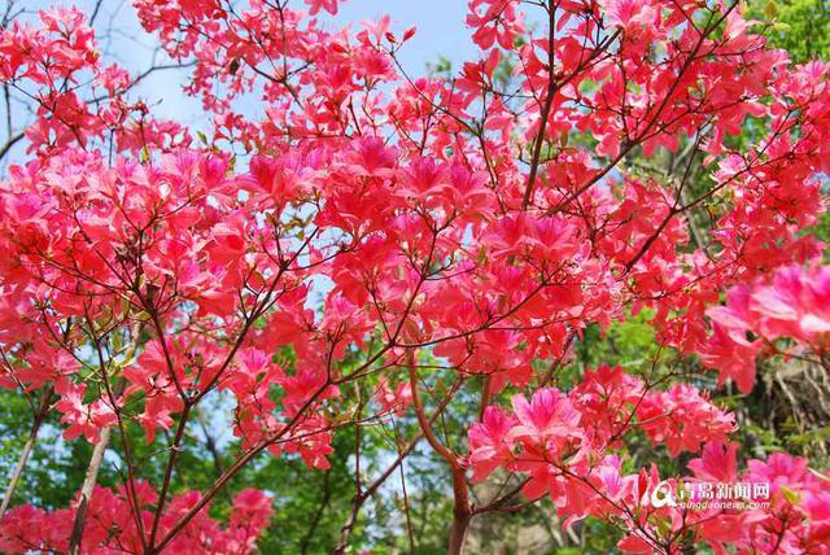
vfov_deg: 34.3
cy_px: 278
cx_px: 415
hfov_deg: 49.5
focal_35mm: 39
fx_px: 900
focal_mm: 26
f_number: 6.3
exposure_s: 1/160
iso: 100
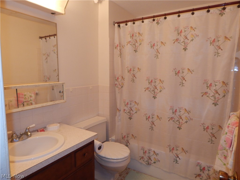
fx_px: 153
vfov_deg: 61.1
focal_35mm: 22
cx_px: 120
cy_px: 90
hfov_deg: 76.4
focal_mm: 4
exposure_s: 1/30
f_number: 3
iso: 200
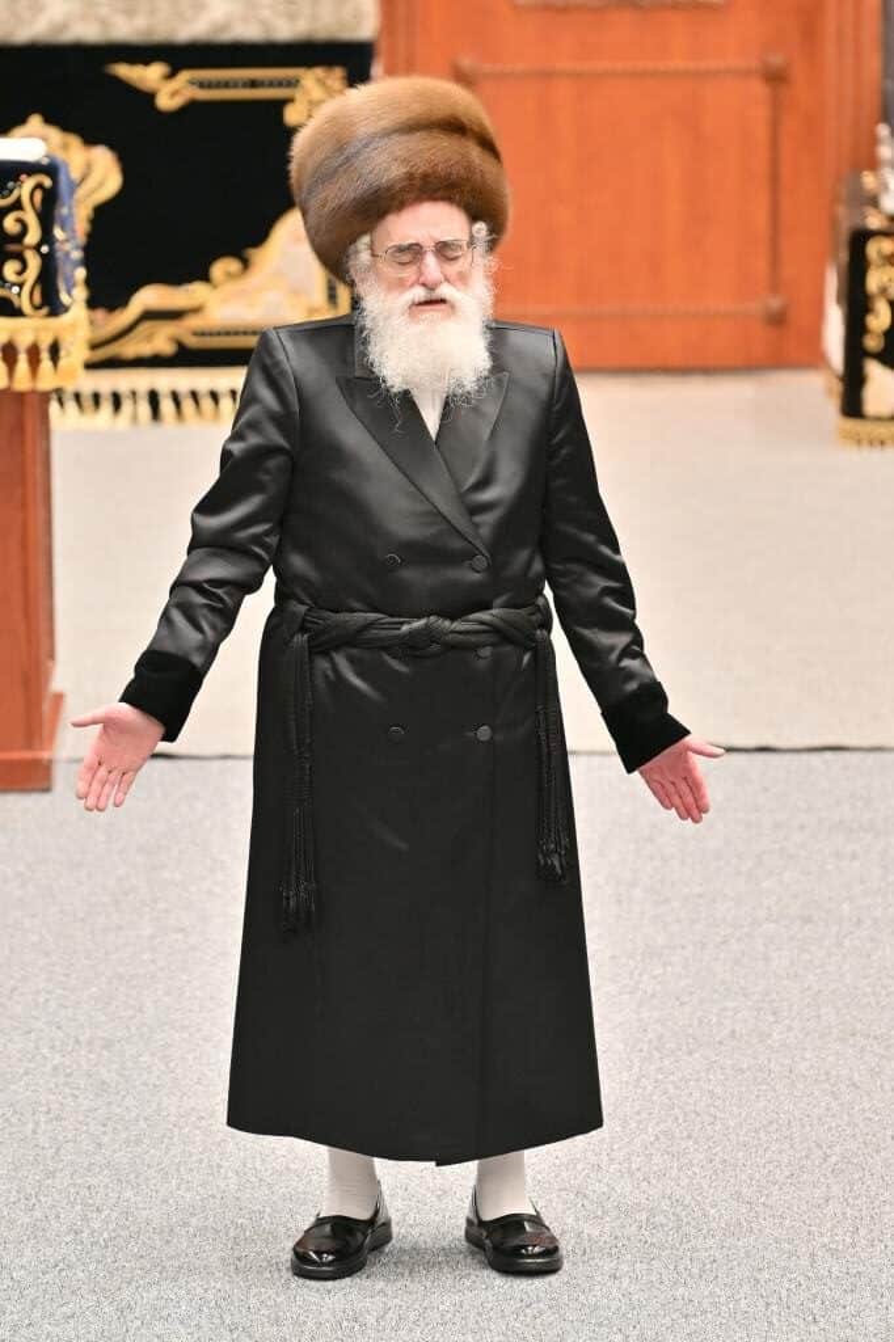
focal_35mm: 262
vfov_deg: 7.9
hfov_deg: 5.2
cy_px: 671
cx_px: 447
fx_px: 9765
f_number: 2.8
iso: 320
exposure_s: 1/160
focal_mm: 175
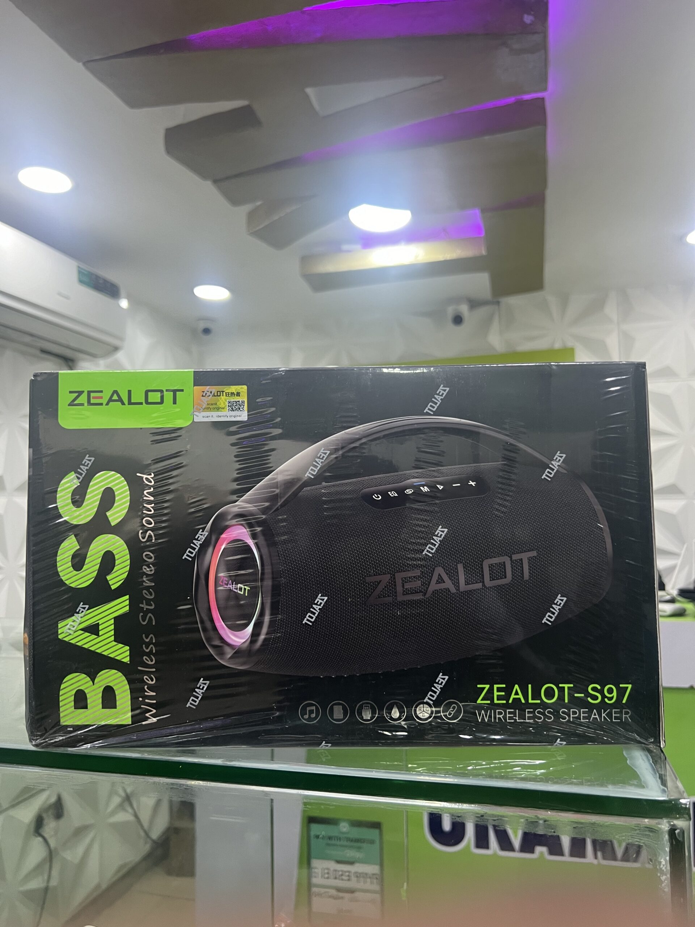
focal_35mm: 26
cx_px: 348
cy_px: 464
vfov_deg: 67.3
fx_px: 696
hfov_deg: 53.1
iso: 125
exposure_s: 1/75
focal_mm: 5.7
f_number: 1.5
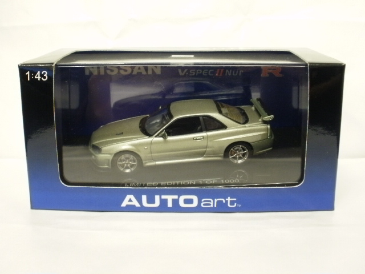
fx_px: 464
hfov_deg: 42.9
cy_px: 137
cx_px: 182
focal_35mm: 44
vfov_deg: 32.9
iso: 125
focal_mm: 7.7
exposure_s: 1/4
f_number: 4
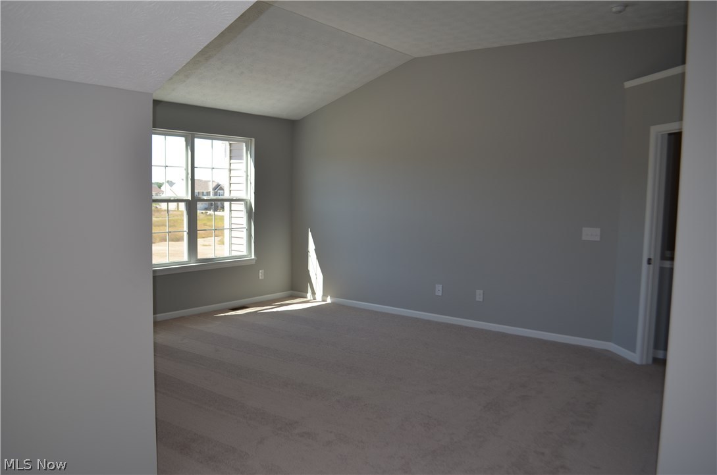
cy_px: 238
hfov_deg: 67.5
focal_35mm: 27
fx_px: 537
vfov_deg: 47.7
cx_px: 358
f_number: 3.5
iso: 110
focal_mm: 18
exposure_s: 1/200
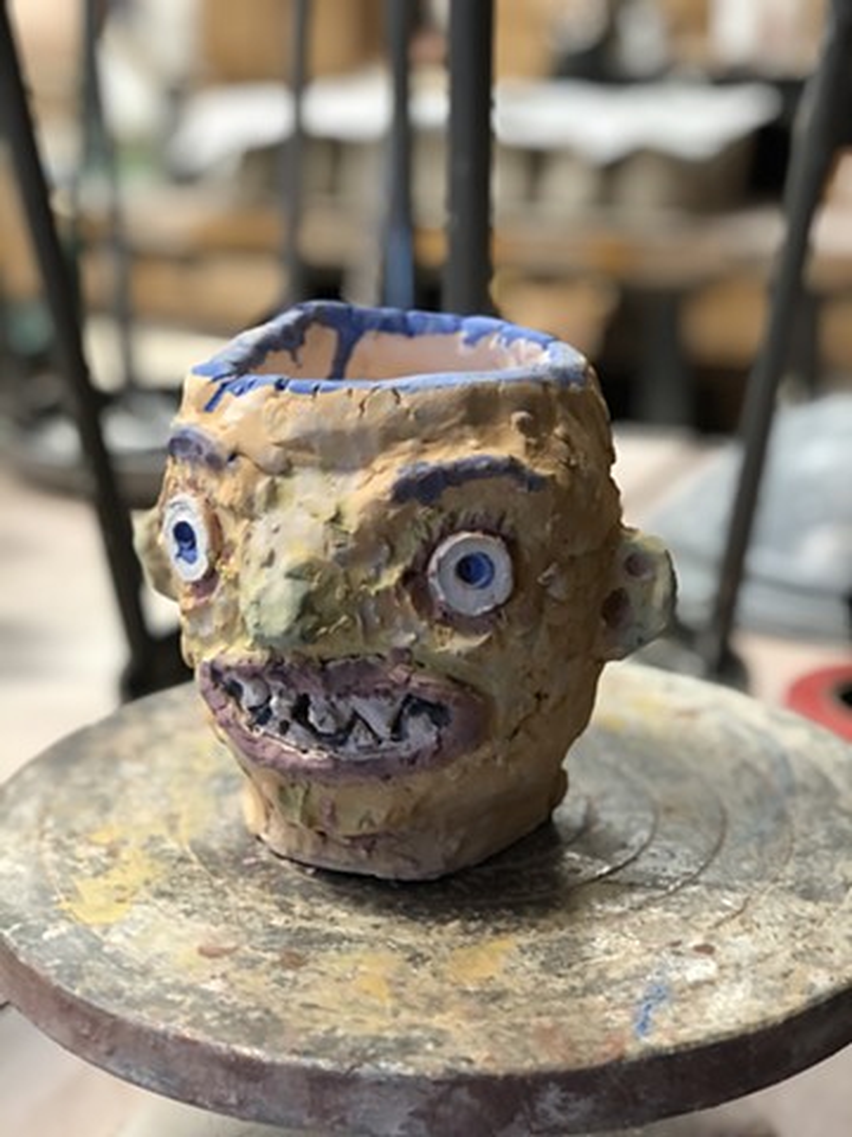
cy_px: 568
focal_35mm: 57
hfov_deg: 25.7
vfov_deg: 33.8
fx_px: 1871
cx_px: 426
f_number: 2.8
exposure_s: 1/30
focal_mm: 6.6
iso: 160
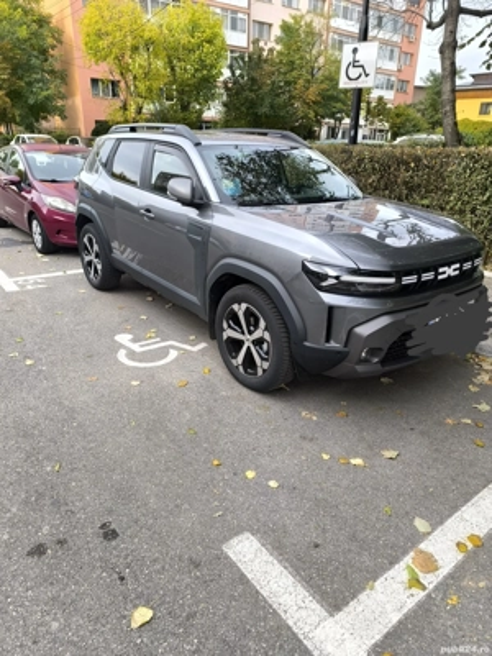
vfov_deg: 73.9
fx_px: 436
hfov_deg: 58.9
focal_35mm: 23
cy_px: 328
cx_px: 246
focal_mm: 6.14
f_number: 1.65
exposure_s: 1/200
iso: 50
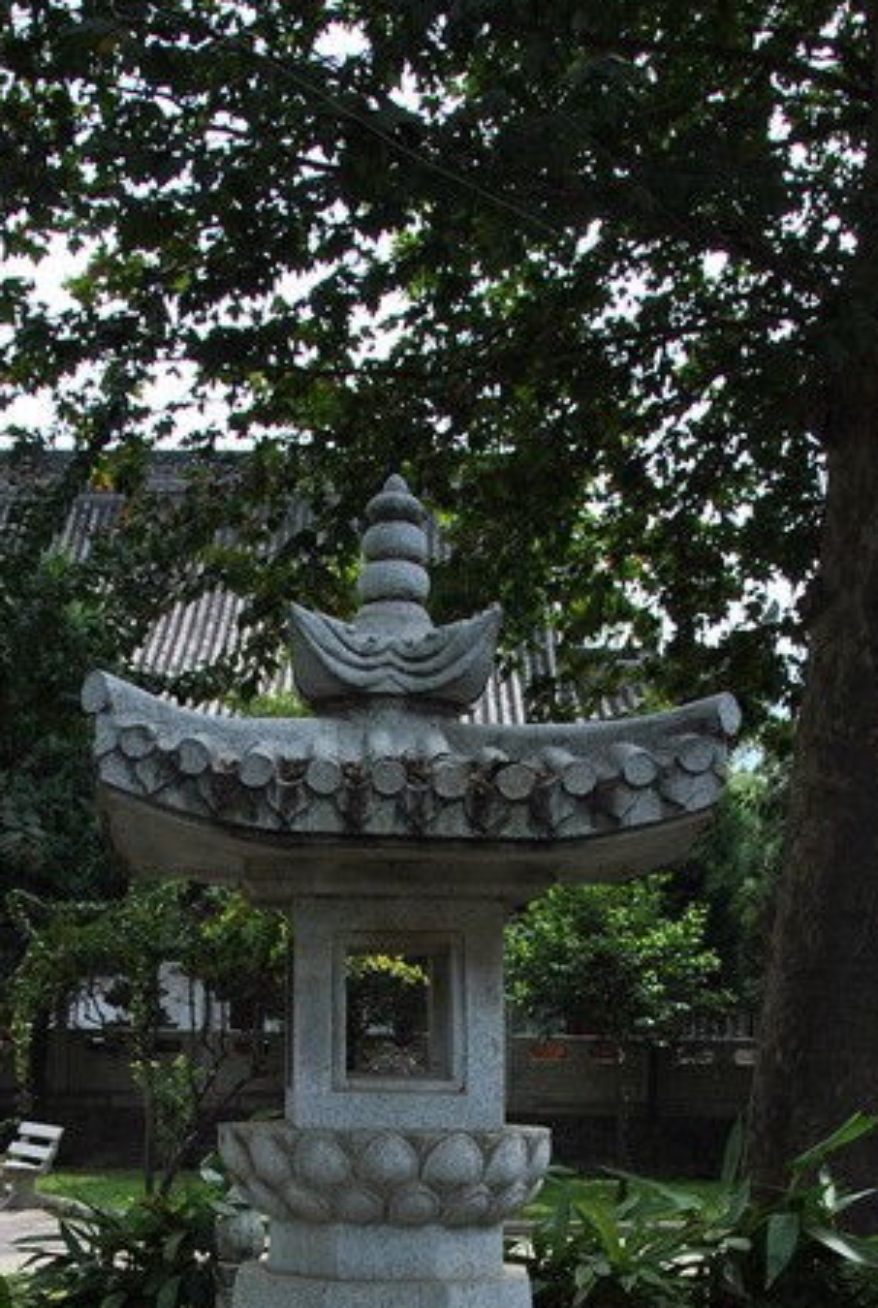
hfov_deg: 25.2
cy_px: 1102
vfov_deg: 35.3
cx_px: 451
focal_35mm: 54
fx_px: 1966
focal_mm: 18
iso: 100
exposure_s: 1/125
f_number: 8
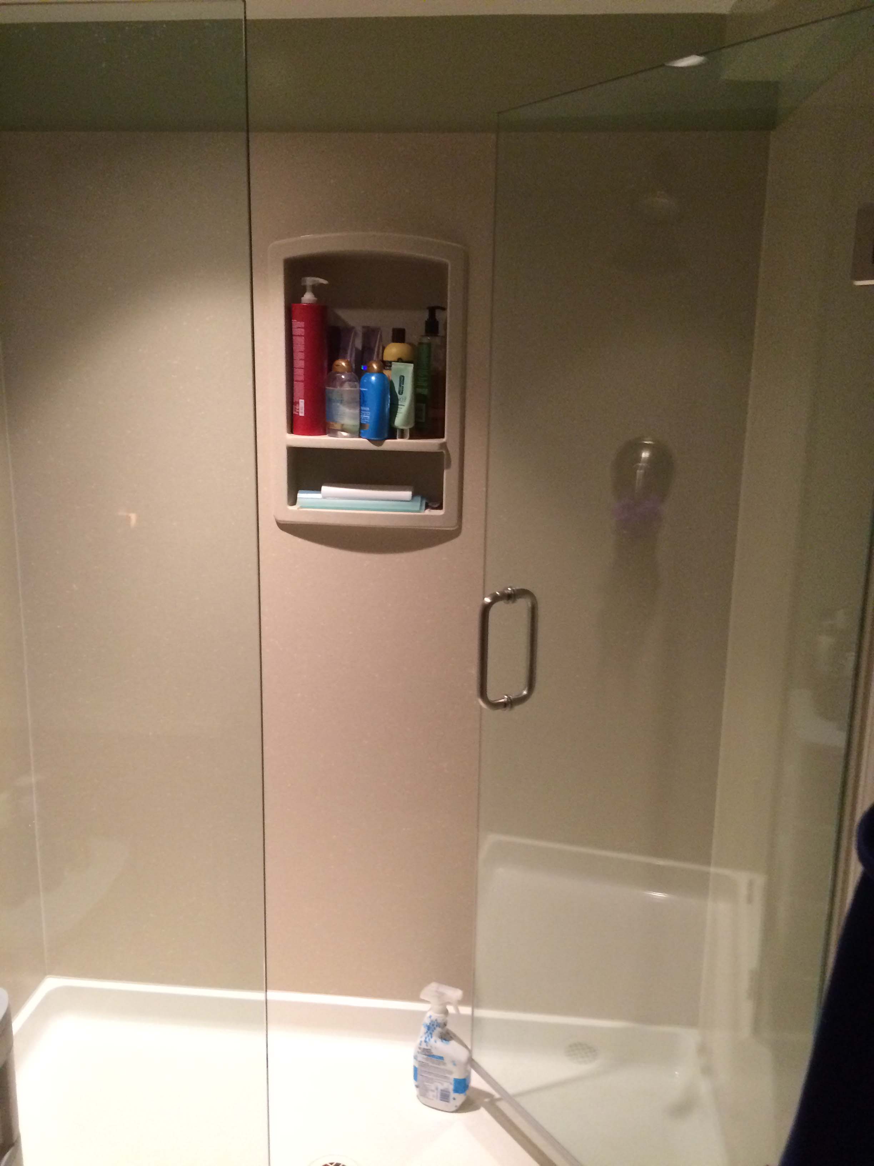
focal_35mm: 29
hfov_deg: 48.2
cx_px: 437
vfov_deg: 61.7
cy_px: 583
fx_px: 976
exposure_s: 1/24
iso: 320
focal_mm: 4.15
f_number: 2.2
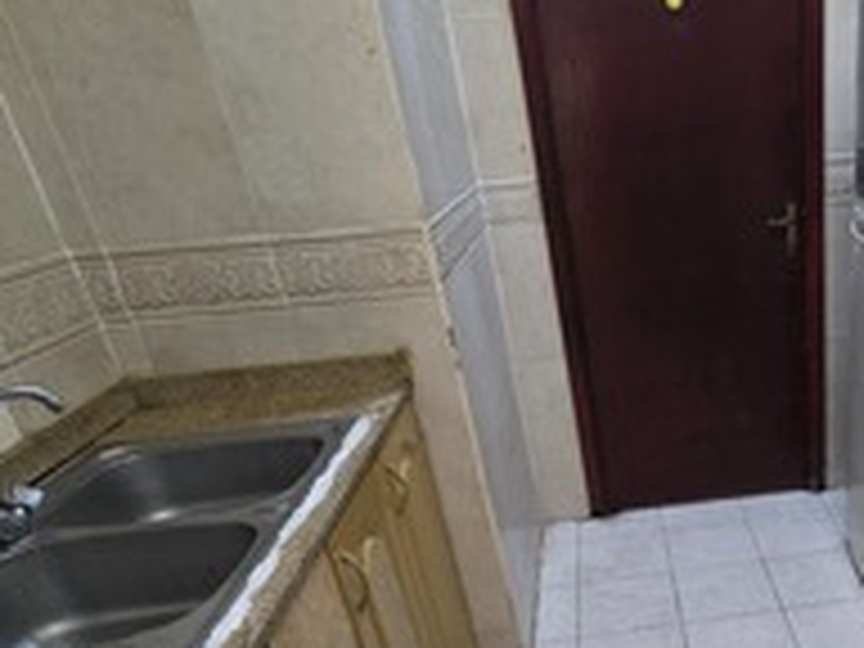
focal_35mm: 31
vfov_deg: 42.8
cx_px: 727
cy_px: 542
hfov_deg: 53.3
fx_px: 774
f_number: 1.9
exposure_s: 1/50
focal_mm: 2.2
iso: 1000
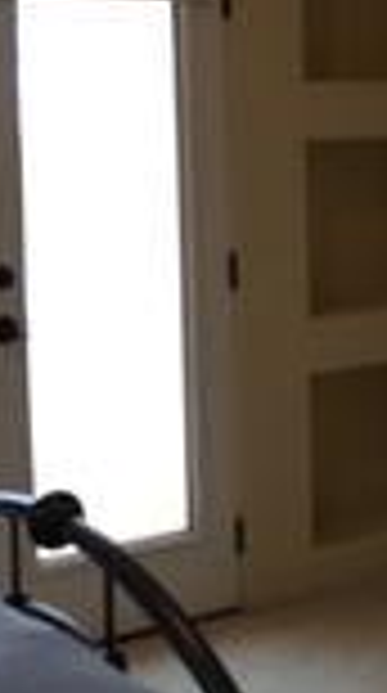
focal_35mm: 79
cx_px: 396
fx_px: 1449
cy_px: 243
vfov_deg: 26.8
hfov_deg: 14.9
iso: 200
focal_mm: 4.15
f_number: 2.2
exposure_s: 1/30
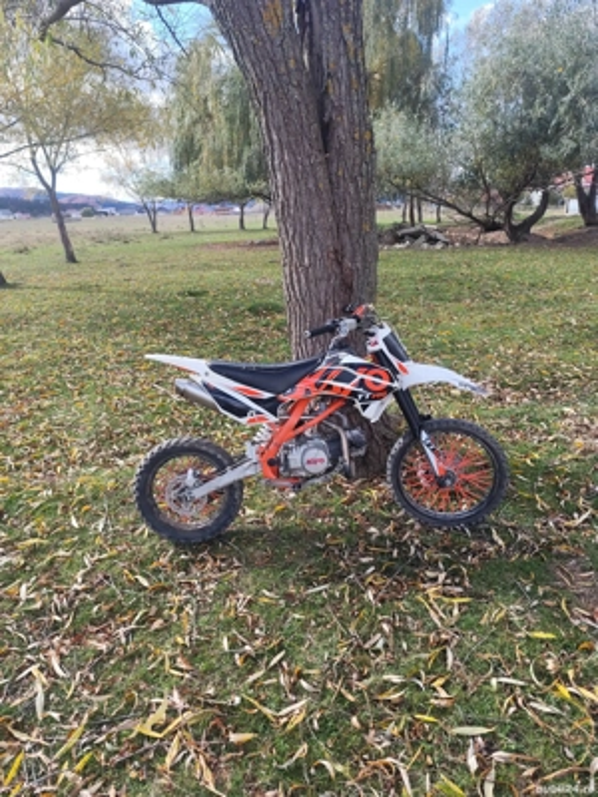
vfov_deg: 73.9
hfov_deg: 58.9
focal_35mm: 23
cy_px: 398
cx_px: 299
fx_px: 530
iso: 50
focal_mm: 6.19
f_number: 1.65
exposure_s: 1/310
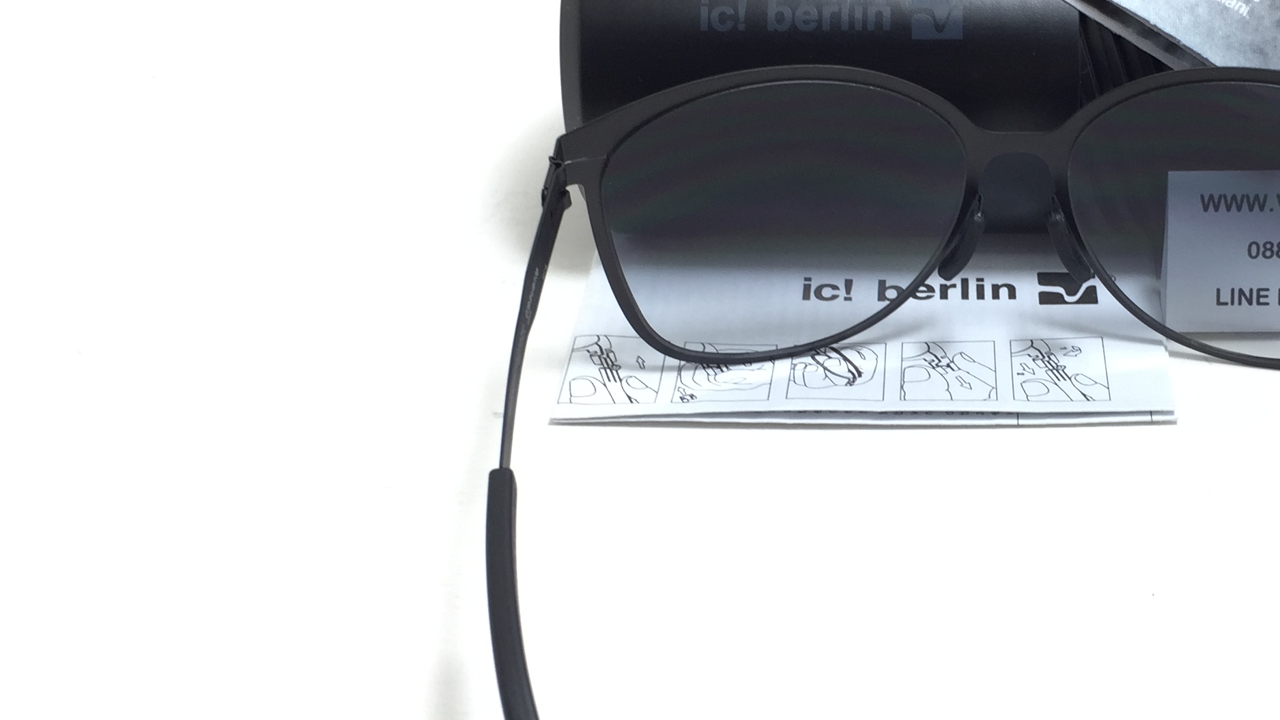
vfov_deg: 21.8
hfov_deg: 36.8
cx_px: 982
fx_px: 1867
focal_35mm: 55
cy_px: 414
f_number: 2.2
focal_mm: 4.15
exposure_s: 1/50
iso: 32
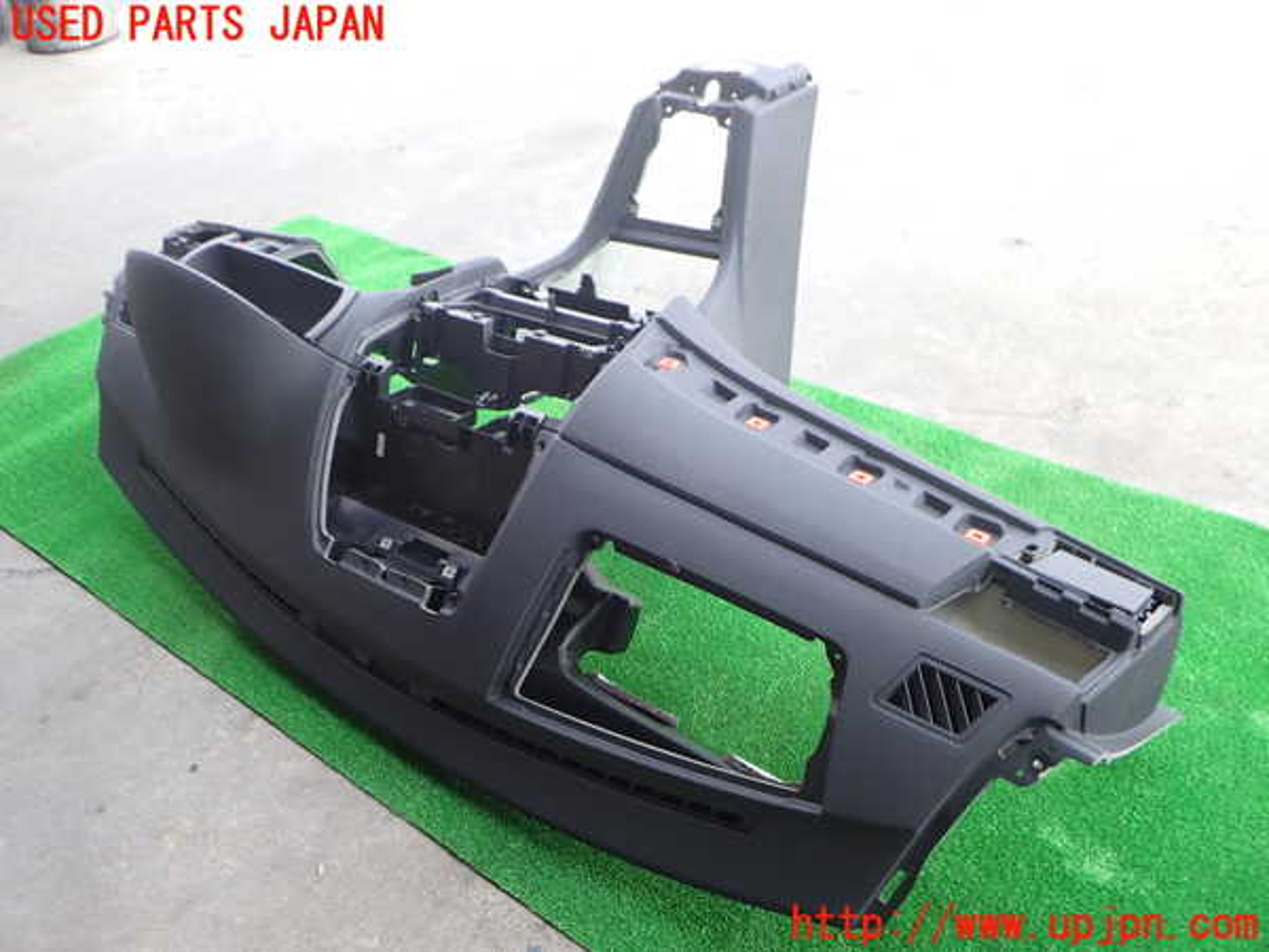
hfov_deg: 60.0
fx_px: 1100
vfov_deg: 46.8
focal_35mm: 30
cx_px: 634
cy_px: 476
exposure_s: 1/125
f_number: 2.3
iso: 100
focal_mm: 5.4
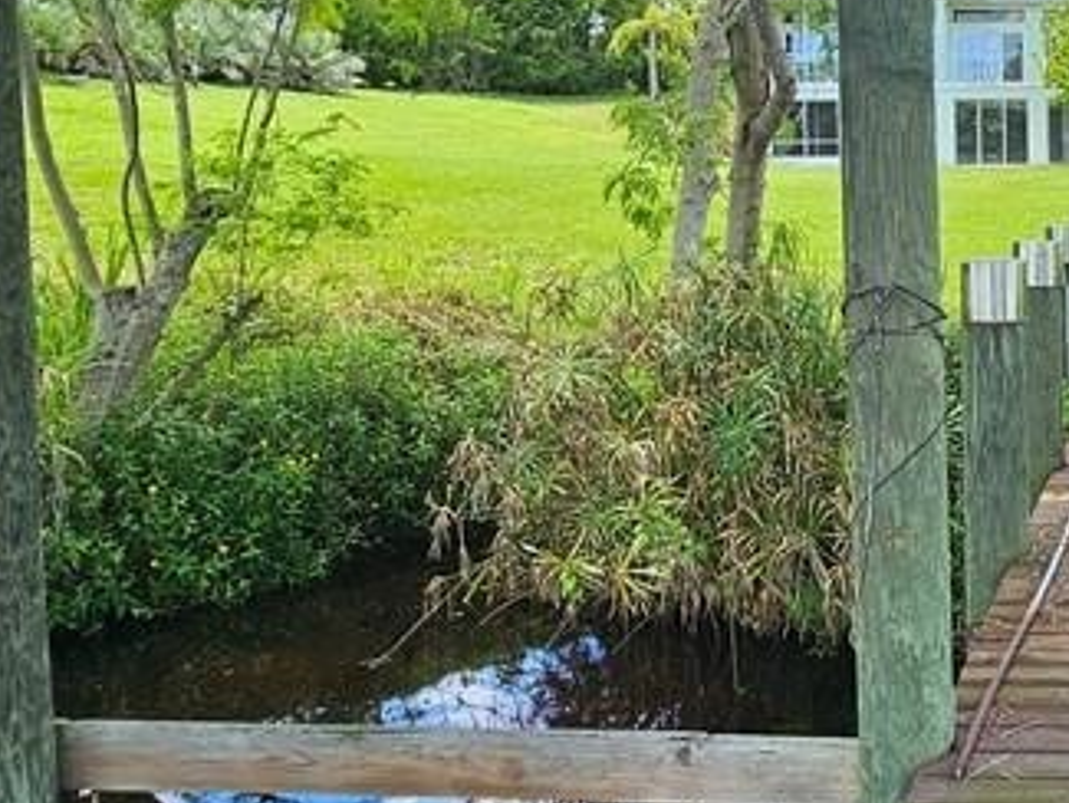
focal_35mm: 41
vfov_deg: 34.8
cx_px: 1102
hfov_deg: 39.5
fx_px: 1267
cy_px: 263
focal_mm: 2.2
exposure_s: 1/385
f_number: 2.2
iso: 50
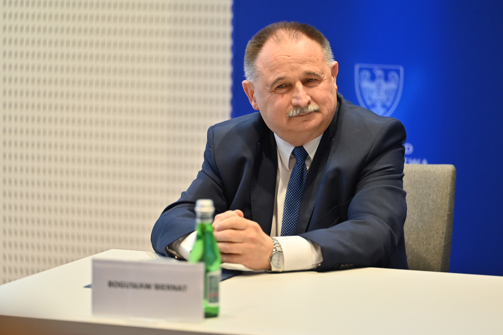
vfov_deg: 9.5
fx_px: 2026
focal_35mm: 145
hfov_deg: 14.2
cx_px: 252
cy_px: 168
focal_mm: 145
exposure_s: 1/200
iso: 1250
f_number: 2.8
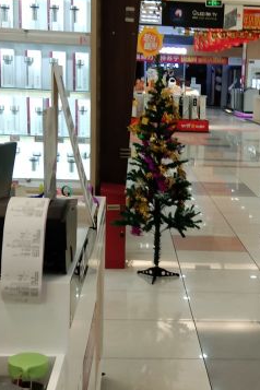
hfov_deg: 17.7
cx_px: 179
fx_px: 834
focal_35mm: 77
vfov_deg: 26.2
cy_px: 244
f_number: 2.2
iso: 100
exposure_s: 1/50
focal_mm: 3.69
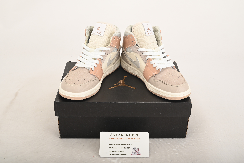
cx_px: 122
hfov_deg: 42.7
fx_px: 312
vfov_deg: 29.3
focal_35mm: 46
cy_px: 82
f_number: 11
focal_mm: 46
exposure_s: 1/200
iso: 100
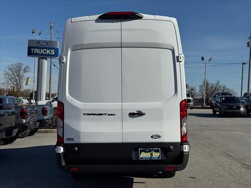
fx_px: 348
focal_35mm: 48
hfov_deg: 39.7
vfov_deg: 30.3
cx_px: 126
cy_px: 94
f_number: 1.78
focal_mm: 6.76
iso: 80
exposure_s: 1/12500
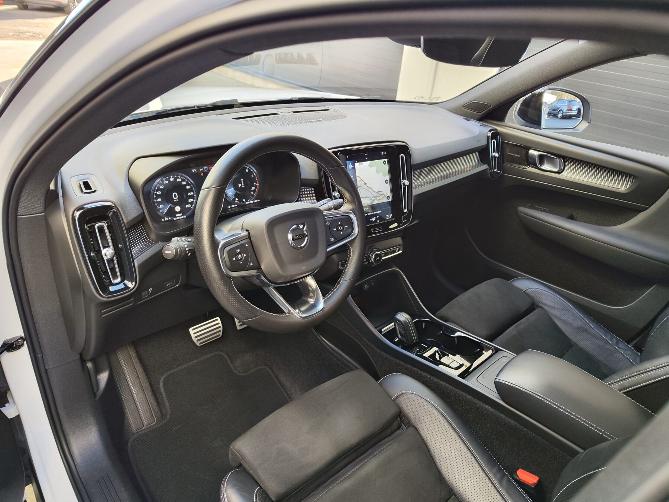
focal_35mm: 23
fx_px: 445
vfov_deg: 58.9
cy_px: 251
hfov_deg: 73.9
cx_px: 334
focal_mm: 7.01
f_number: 1.69
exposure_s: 1/100
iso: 162
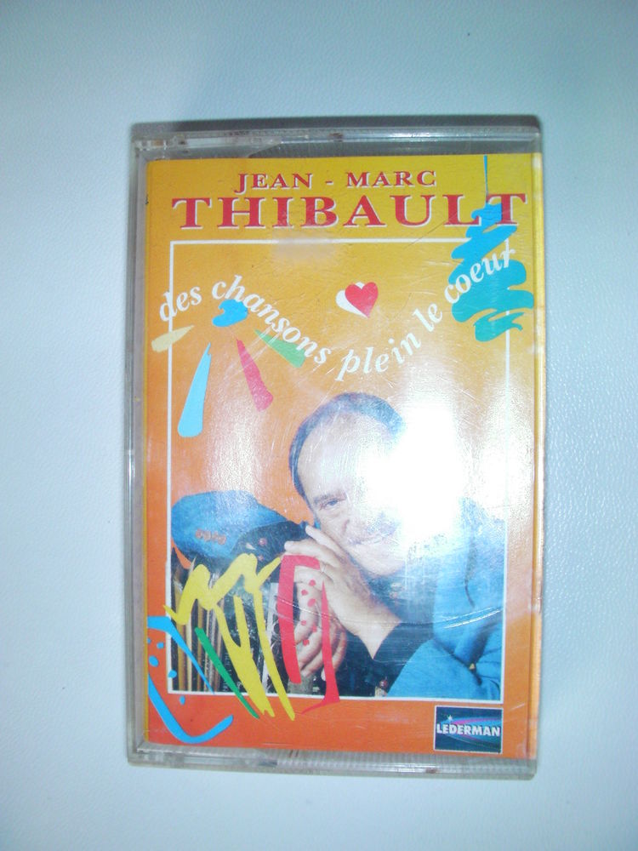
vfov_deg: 49.0
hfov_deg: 37.7
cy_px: 426
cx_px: 319
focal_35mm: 38
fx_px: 934
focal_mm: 6.3
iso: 142
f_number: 5.6
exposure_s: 1/30
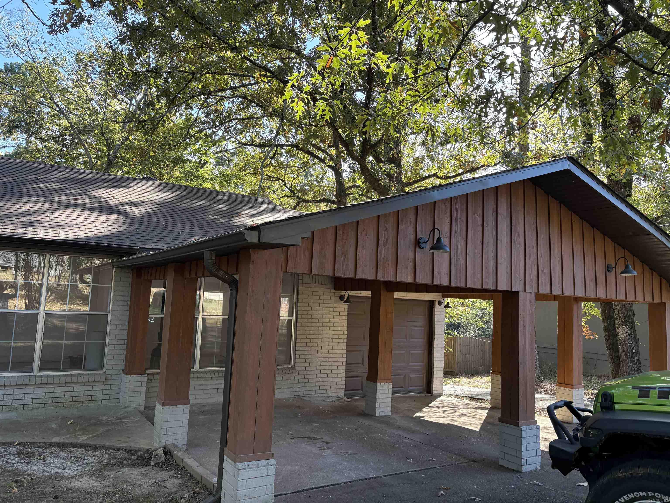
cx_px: 335
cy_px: 252
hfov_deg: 67.3
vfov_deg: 53.1
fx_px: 503
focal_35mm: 26
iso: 64
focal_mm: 5.96
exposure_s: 1/304
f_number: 1.6
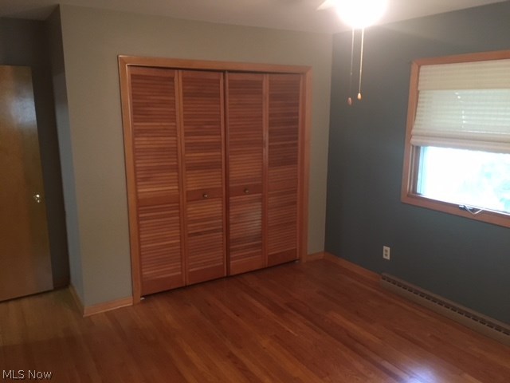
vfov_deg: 48.2
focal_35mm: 29
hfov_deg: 61.7
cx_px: 255
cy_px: 192
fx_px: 427
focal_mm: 4.15
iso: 200
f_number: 2.2
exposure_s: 1/15
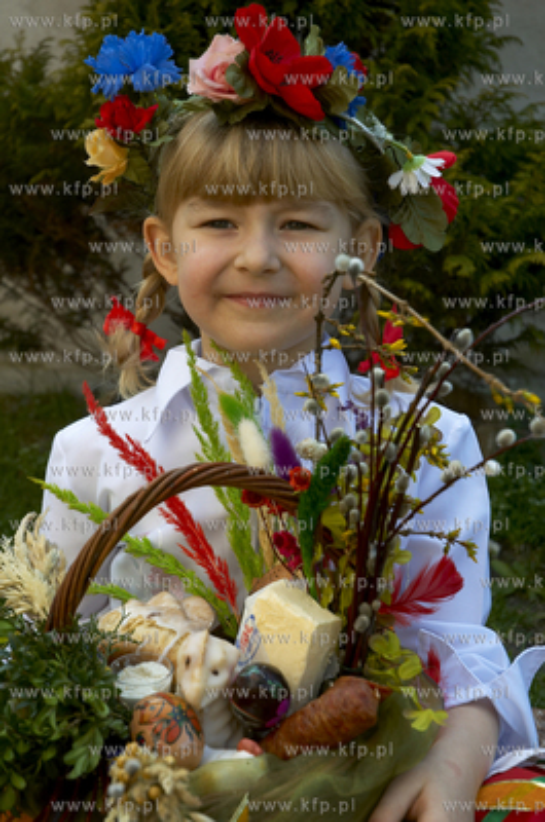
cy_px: 411
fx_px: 1710
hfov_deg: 18.1
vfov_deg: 27.0
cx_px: 272
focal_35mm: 75
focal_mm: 50
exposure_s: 1/250
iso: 200
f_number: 6.3
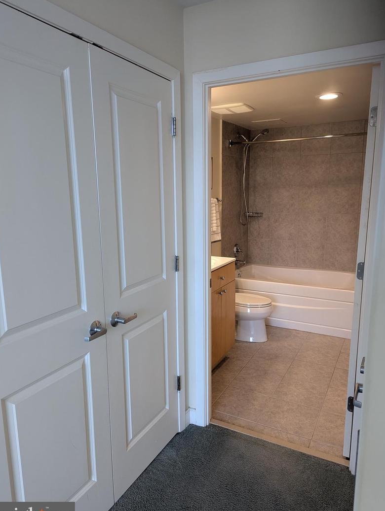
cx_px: 189
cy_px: 264
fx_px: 370
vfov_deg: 69.3
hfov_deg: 55.0
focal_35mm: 25
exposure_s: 1/120
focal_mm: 6.81
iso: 113
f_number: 1.85
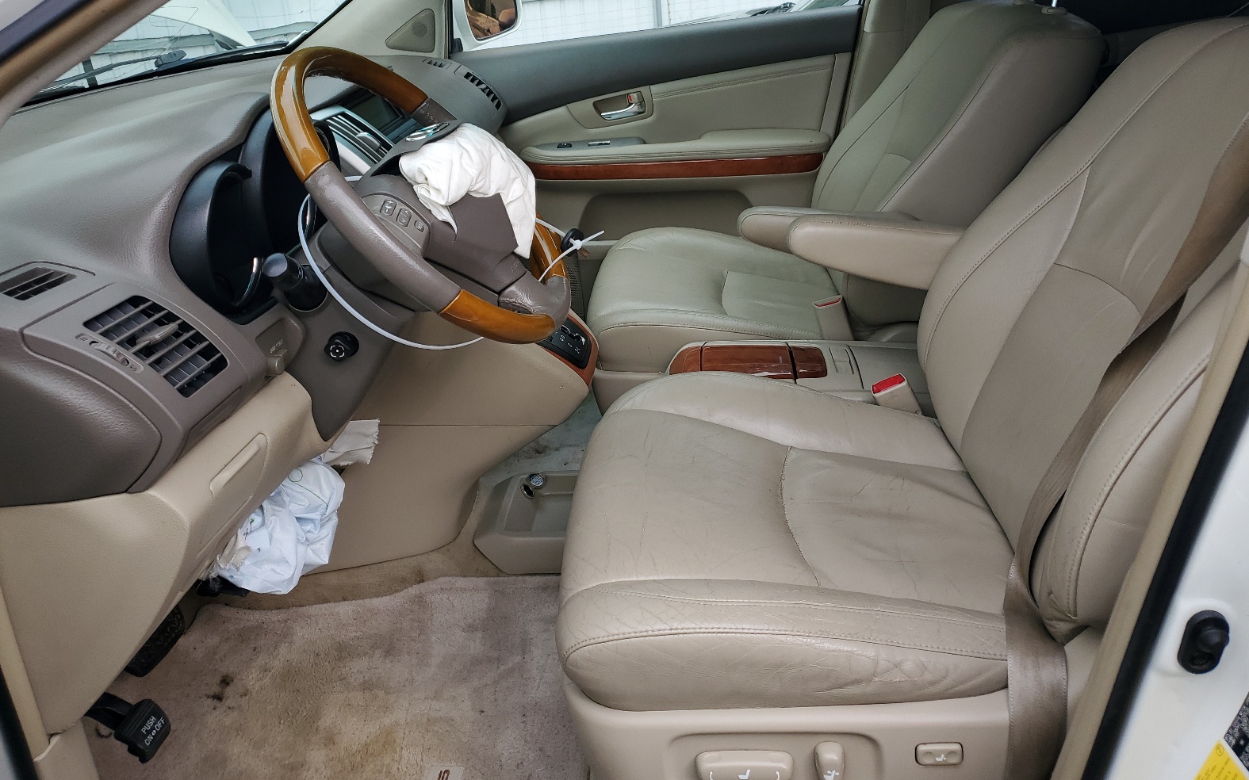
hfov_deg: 66.5
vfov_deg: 44.3
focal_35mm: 28
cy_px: 316
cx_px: 623
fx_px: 953
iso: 50
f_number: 1.5
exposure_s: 1/417
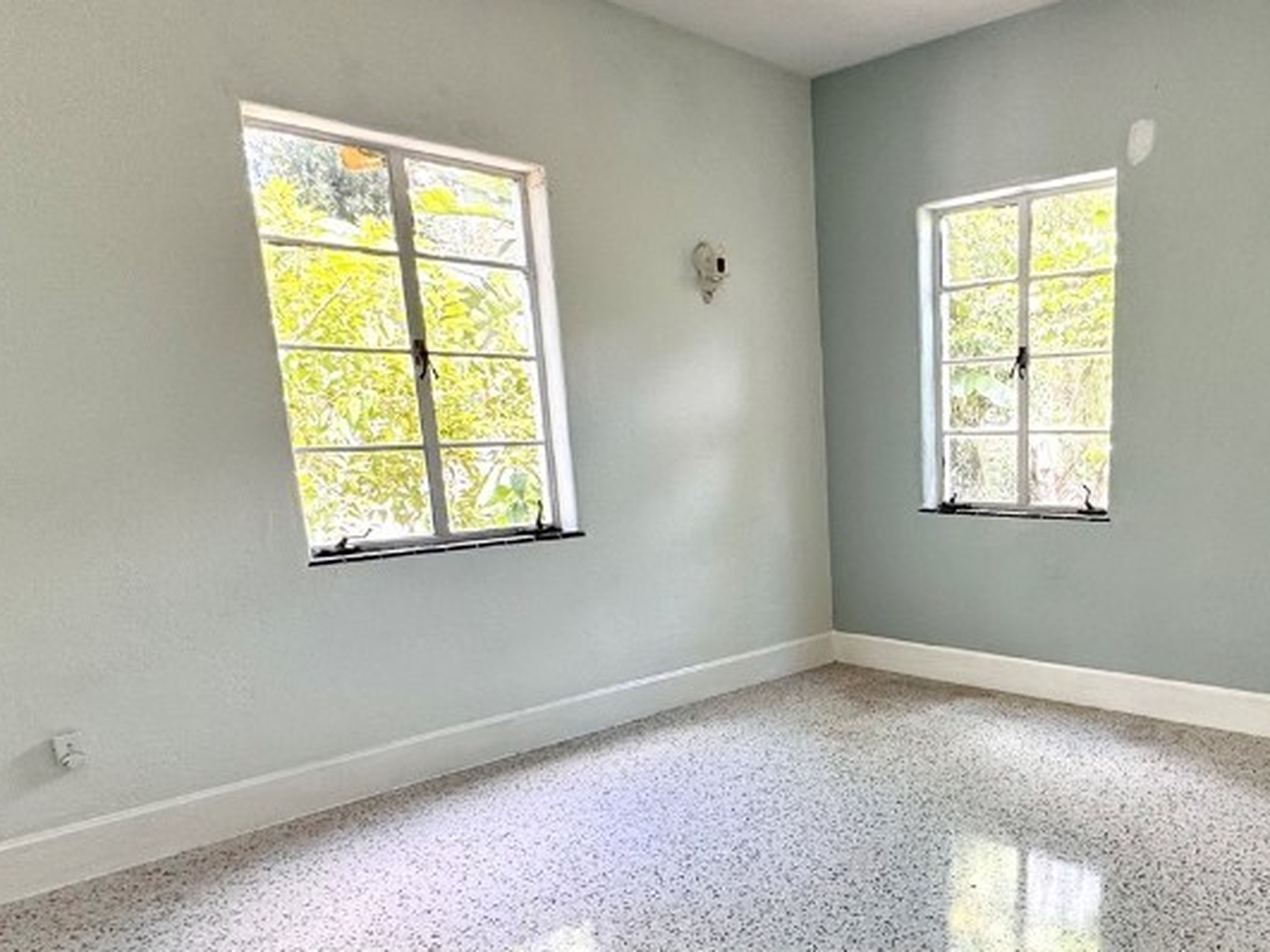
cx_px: 923
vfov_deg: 50.2
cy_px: 653
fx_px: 990
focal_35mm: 27
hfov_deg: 62.3
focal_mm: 2.22
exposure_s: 1/99
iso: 80
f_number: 2.2
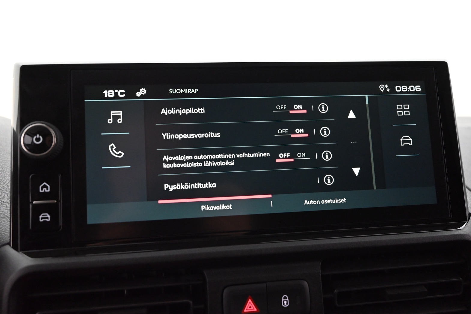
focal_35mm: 35
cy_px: 161
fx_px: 452
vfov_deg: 38.3
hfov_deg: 55.1
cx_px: 238
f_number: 5
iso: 4500
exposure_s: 1/60
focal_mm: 33.5
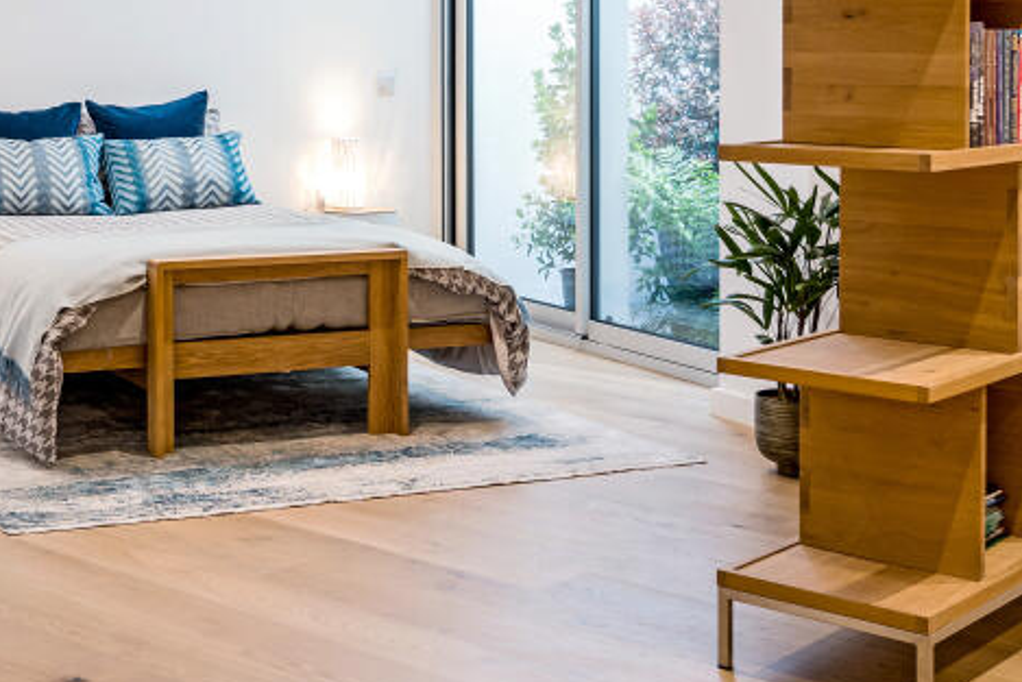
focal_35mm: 59
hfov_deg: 32.5
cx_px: 133
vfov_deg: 22.5
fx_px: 1675
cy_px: 80
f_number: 8
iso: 400
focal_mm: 27
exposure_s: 1/3
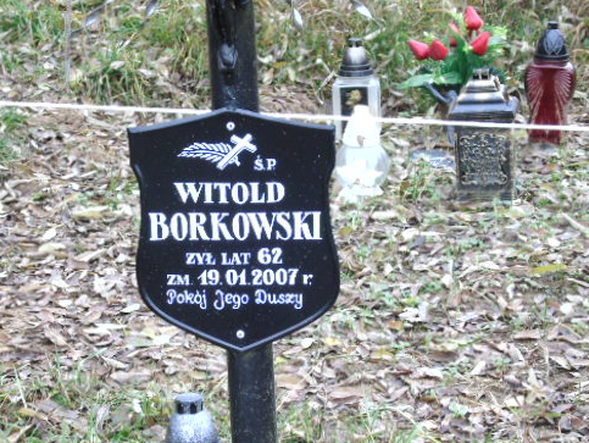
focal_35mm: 143
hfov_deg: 13.8
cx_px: 238
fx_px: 2435
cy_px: 275
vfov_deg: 10.4
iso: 320
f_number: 4.4
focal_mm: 19
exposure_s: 1/30
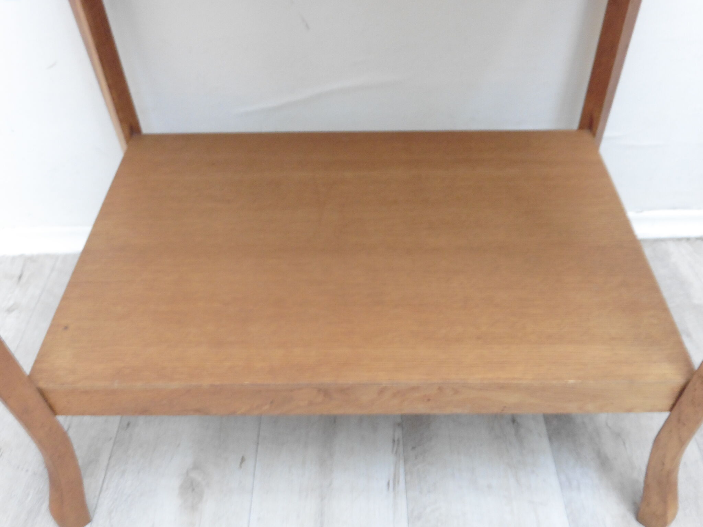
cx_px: 352
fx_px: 690
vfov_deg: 41.8
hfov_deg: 54.0
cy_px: 264
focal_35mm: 34
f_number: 3.7
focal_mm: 6.1
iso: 400
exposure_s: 1/10
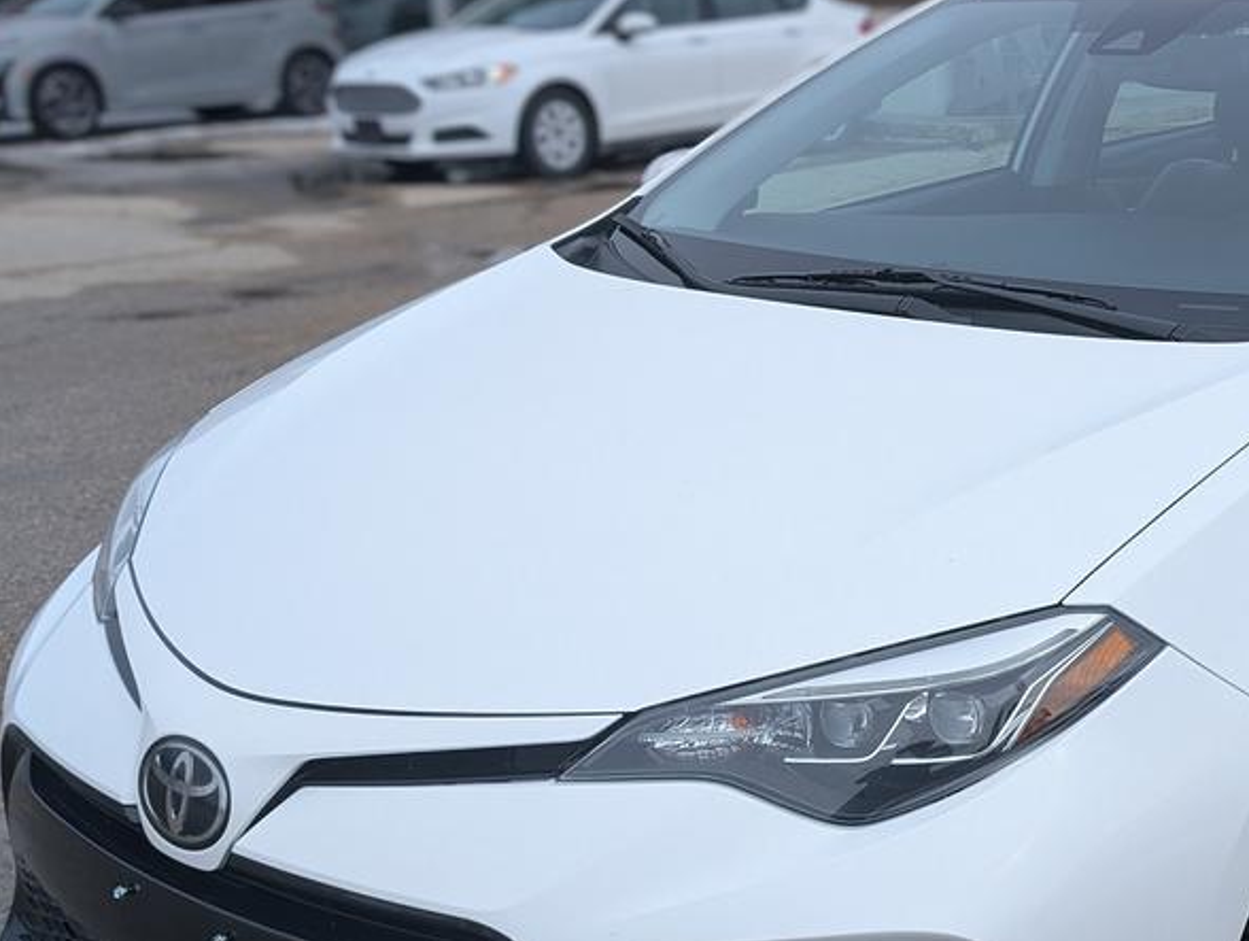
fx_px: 1879
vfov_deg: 28.0
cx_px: 978
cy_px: 582
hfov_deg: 35.7
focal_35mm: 52
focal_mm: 6.9
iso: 26
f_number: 1.68
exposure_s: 1/1621
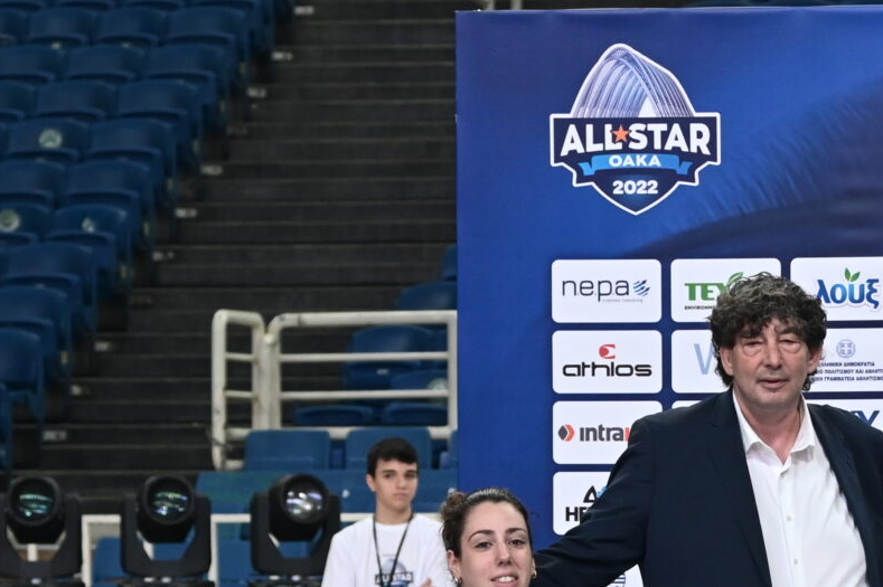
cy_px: 624
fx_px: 5564
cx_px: 992
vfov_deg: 6.0
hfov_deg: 9.0
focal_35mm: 227
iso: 2000
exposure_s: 1/500
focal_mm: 70
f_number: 4.5
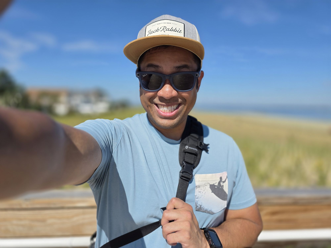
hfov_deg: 73.9
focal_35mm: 23
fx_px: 220
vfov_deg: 58.9
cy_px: 124
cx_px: 166
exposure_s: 1/7061
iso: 80
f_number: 1.7
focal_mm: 6.3
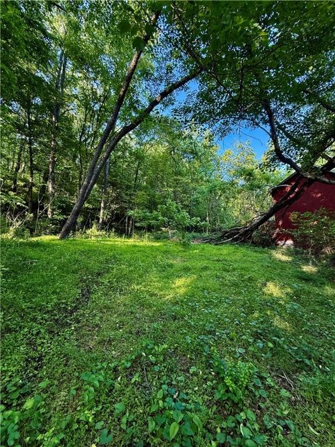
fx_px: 181
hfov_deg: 85.7
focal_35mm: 14
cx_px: 168
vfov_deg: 102.1
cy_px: 224
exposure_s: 1/99
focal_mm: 2.22
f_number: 2.2
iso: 125
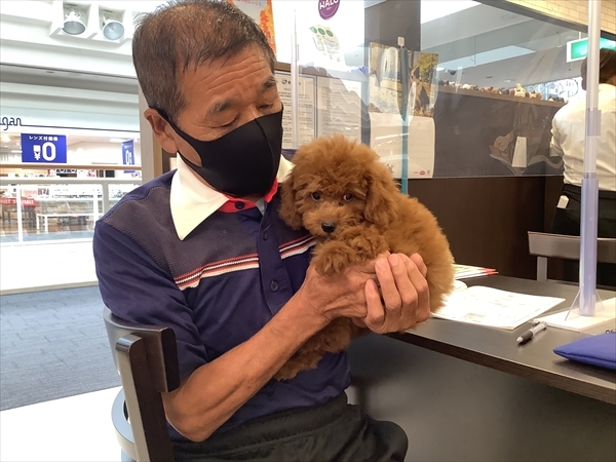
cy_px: 231
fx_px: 552
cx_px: 308
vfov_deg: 45.4
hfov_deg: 58.4
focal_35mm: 31
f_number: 2.4
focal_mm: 3.3
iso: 100
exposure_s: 1/60
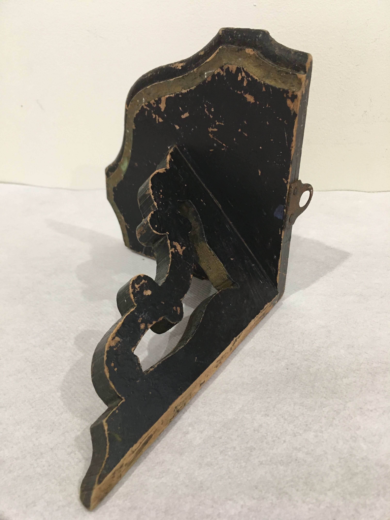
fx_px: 436
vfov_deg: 61.7
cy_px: 260
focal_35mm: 29
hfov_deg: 48.2
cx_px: 195
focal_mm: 4.15
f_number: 2.2
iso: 160
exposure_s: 1/33
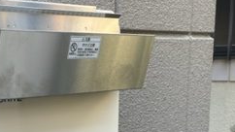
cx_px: 38
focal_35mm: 75
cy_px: 152
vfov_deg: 15.6
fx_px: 467
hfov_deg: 27.5
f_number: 1.6
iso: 32
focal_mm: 4.2
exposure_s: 1/124
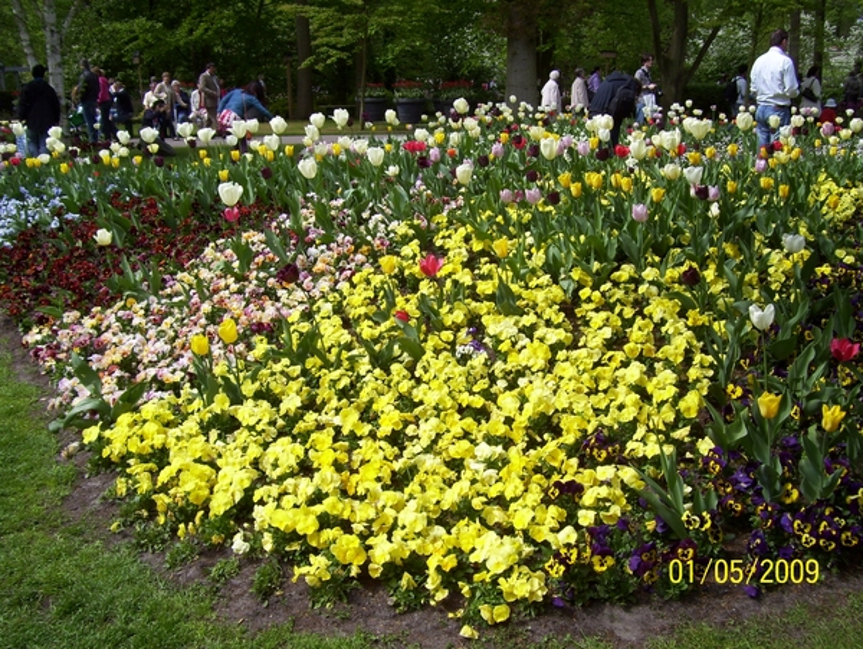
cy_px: 324
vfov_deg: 39.7
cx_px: 432
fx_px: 898
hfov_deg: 51.3
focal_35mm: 36
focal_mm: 6
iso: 80
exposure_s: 1/320
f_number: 4.8
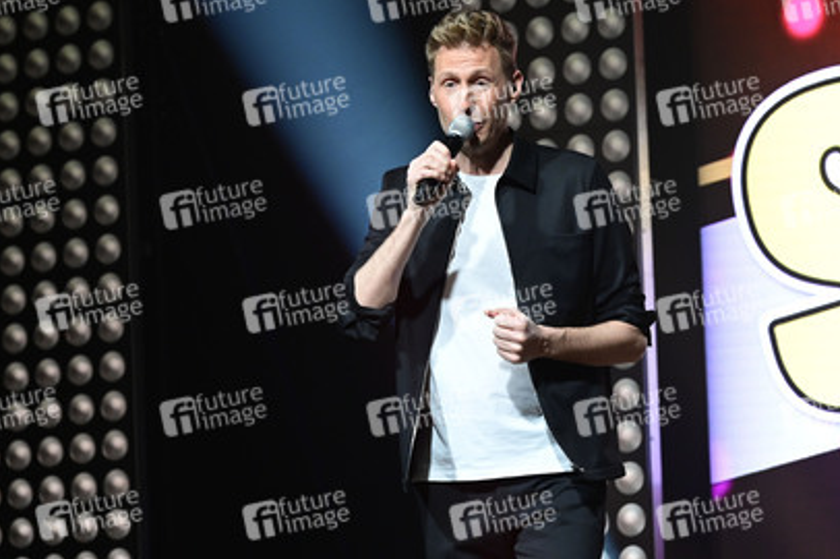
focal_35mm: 189
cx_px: 448
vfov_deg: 7.3
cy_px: 257
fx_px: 4406
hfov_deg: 10.9
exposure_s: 1/250
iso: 3200
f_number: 6.3
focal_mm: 170
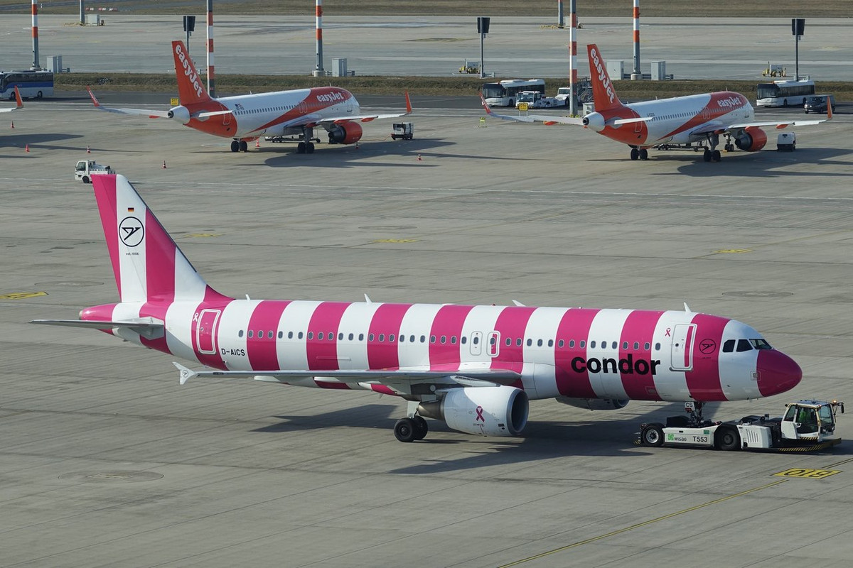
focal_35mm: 135
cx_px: 426
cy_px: 284
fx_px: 3198
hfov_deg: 15.2
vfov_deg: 10.2
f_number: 4
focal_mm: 49.51
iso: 100
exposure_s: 1/1000
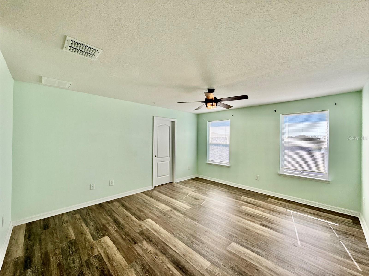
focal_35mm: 14
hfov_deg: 102.1
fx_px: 149
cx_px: 184
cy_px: 138
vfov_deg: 85.7
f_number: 2.2
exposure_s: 1/251
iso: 64
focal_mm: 2.22
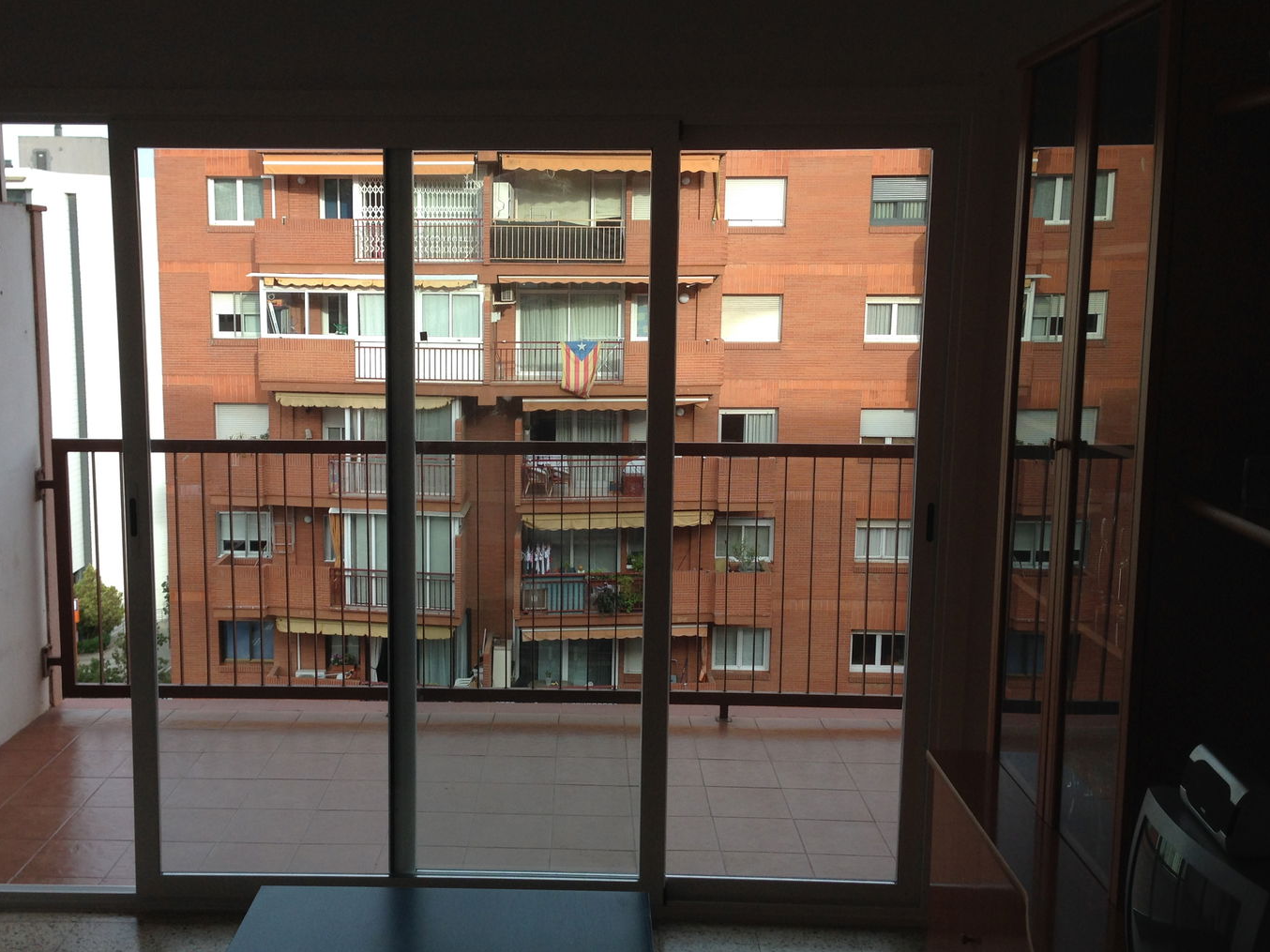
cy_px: 458
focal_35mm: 39
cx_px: 522
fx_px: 1431
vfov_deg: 36.8
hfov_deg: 47.7
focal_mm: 4.12
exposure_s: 1/337
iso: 50
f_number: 2.4
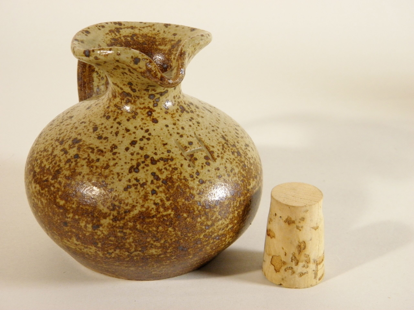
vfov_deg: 18.4
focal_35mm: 80
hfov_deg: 24.4
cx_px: 207
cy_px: 155
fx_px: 957
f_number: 4.4
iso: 200
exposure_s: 1/25
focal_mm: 14.3
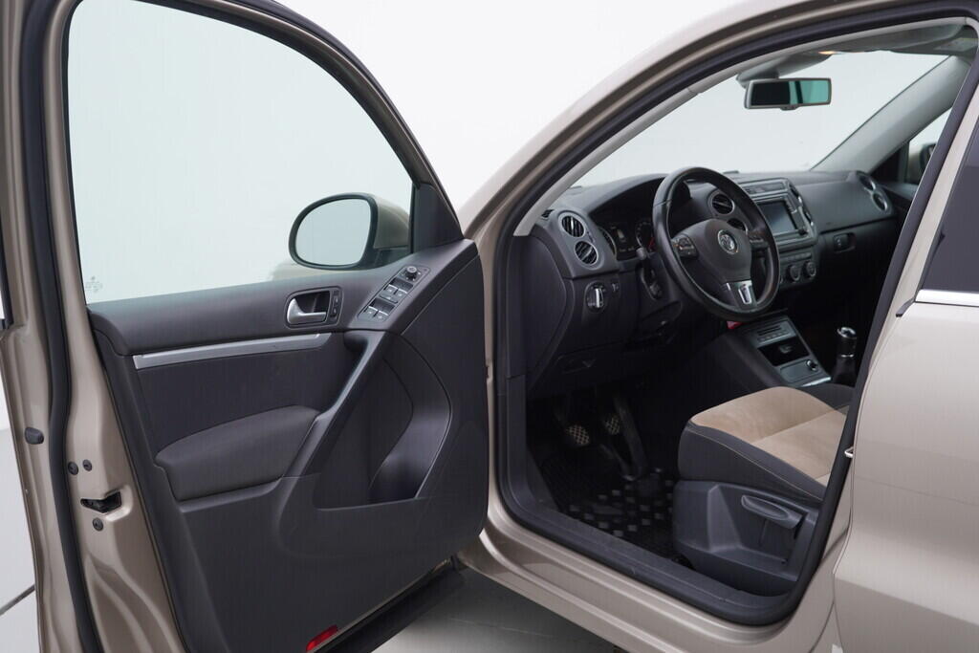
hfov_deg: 53.1
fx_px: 979
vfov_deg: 36.9
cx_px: 490
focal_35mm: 36
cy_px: 326
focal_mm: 24
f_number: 3.5
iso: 125
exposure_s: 1/60
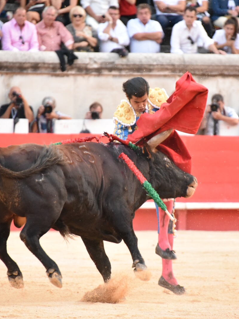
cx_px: 132
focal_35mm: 362
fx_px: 3332
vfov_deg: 5.5
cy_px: 160
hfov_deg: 4.1
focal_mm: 250
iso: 10000
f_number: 5.6
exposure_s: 1/640
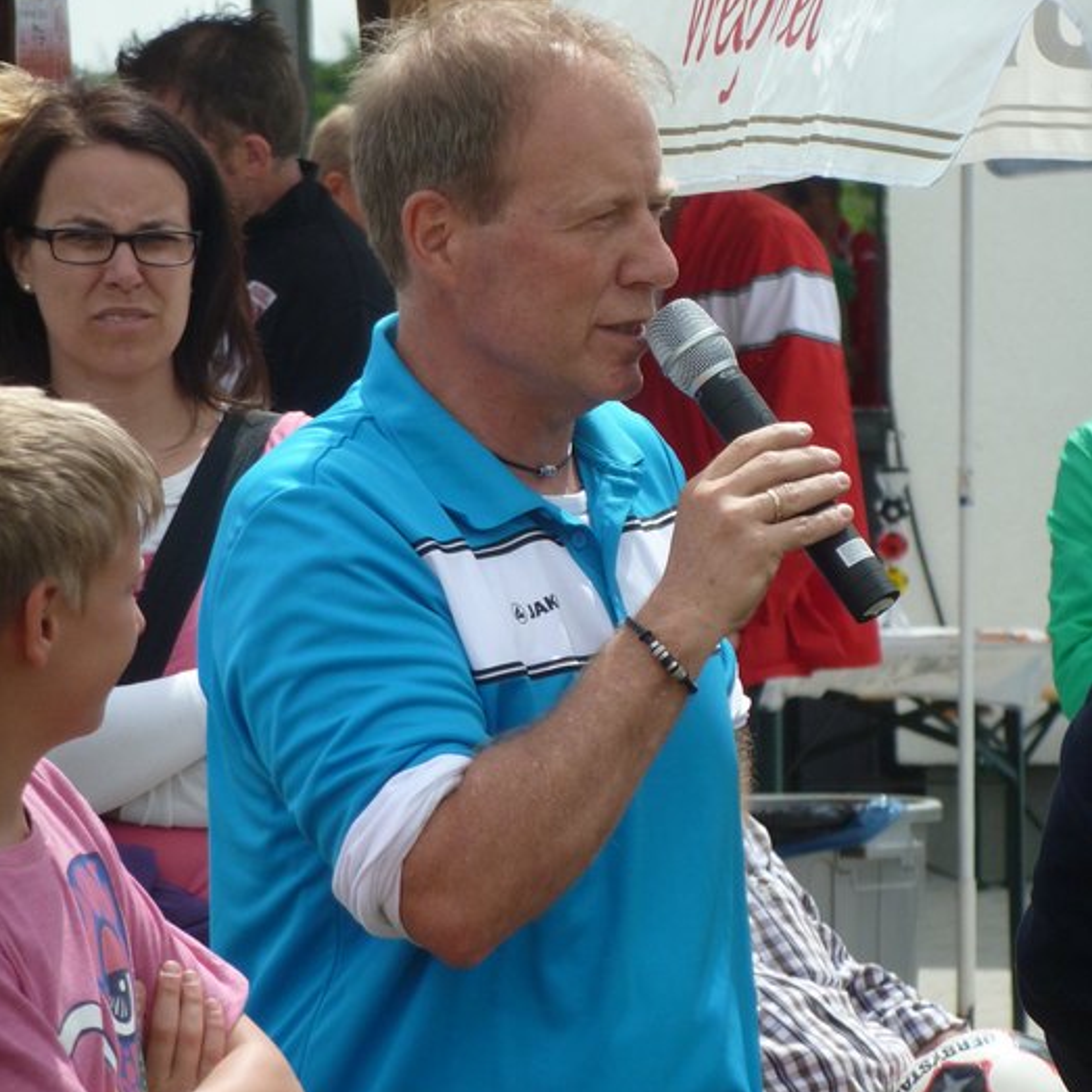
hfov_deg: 4.9
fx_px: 12670
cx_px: 546
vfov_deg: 4.9
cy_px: 572
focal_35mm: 355
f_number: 4.9
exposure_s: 1/500
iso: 160
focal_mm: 49.2
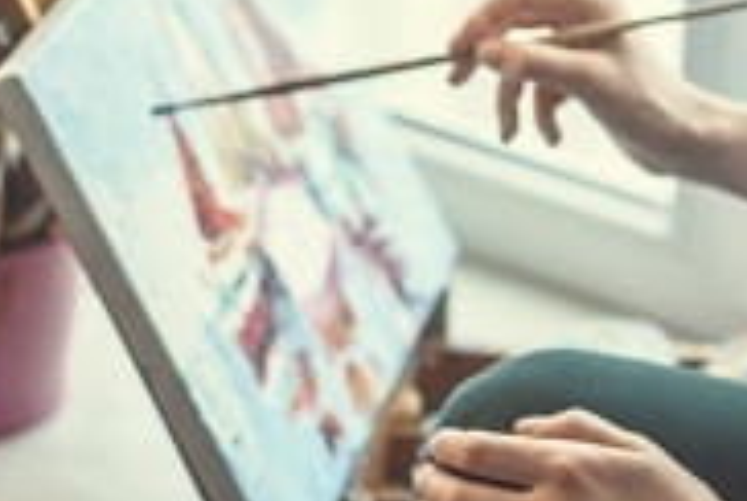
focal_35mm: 181
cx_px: 846
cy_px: -181
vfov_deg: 7.5
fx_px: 3762
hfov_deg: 11.2
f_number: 2.2
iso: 320
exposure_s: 1/160
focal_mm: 55
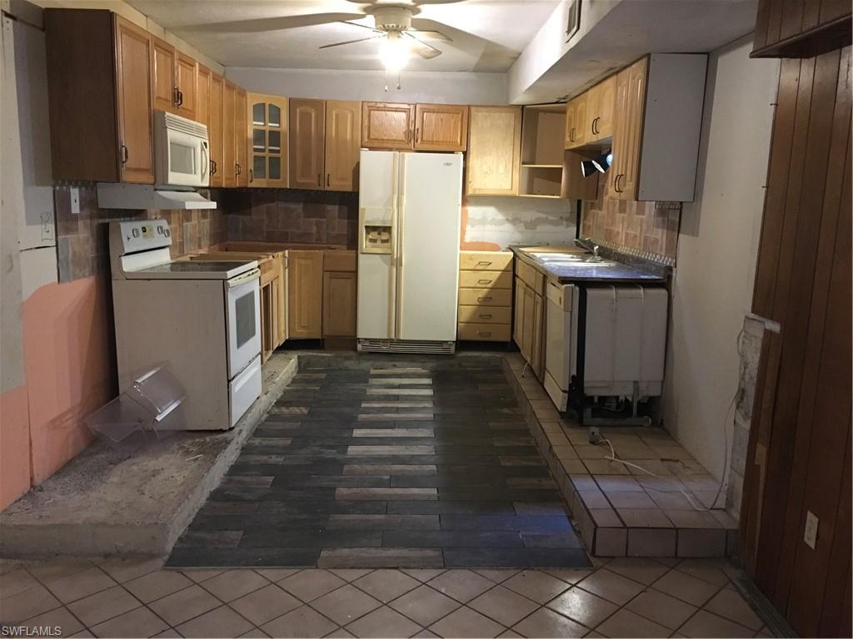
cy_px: 320
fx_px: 715
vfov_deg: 48.2
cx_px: 426
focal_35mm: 29
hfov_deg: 61.7
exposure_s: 1/15
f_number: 2.2
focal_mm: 4.15
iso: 200
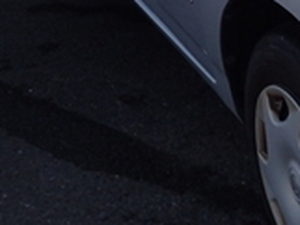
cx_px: 561
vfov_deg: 11.7
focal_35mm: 124
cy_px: -61
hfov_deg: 13.9
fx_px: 1075
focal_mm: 4.5
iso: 100
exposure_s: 1/800
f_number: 2.8
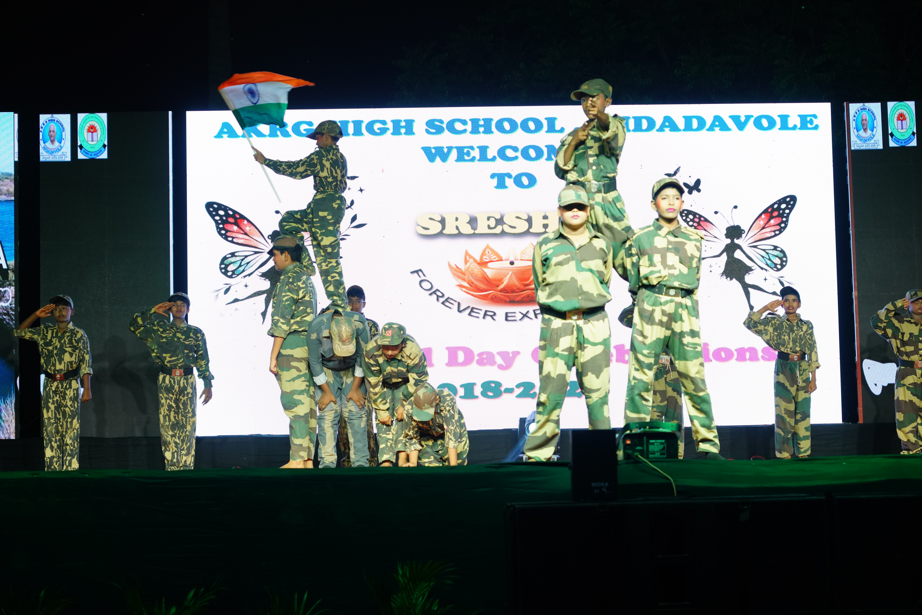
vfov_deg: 18.0
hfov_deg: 26.6
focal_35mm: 76
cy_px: 308
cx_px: 461
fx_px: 1947
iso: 1000
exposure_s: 1/160
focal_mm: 76
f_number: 5
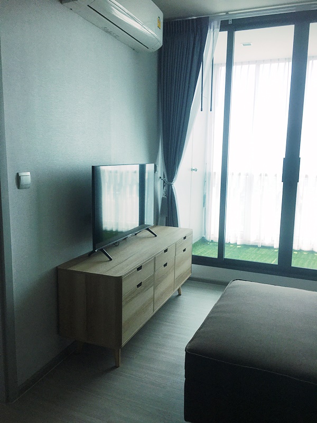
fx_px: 354
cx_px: 158
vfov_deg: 61.7
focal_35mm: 29
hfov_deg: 48.2
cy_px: 212
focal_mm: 4.15
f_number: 2.2
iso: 25
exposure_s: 1/148
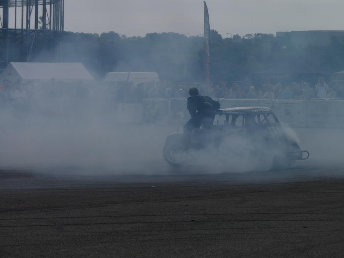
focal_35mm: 180
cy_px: 129
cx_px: 172
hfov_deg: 11.0
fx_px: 1789
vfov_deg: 8.2
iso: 100
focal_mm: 32
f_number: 5.6
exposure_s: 1/1000
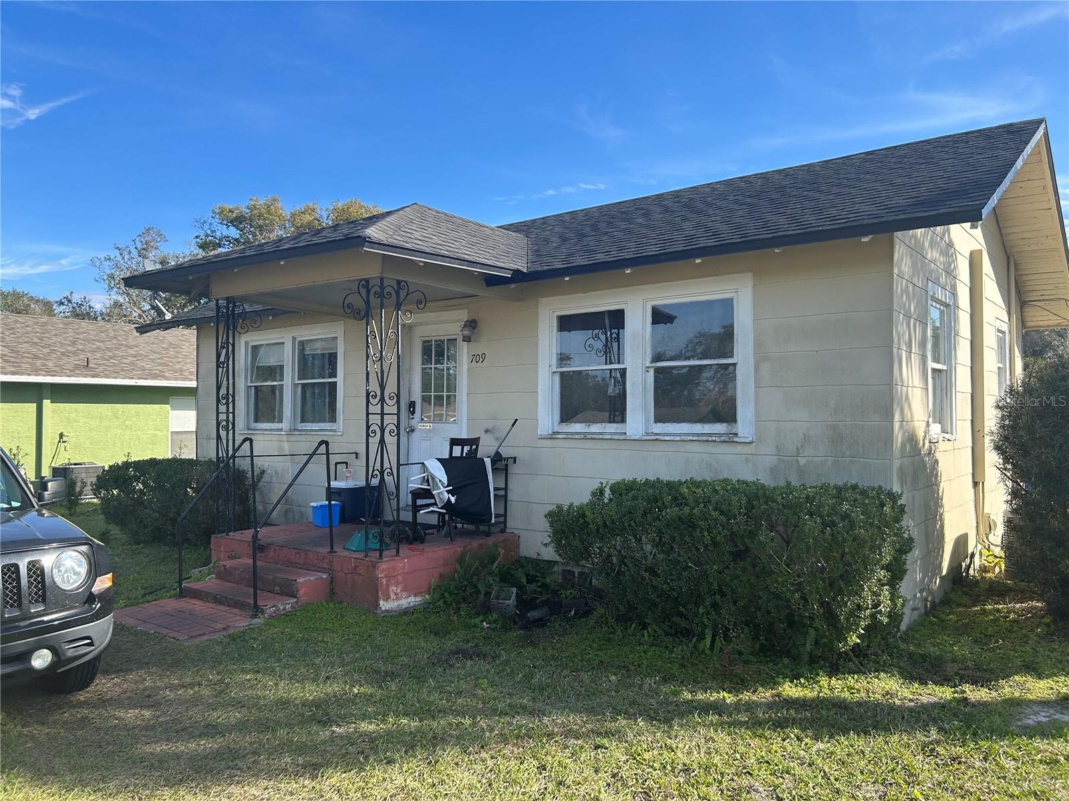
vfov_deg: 53.1
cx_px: 534
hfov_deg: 67.3
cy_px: 400
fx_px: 803
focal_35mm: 26
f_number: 1.5
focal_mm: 5.7
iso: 50
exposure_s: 1/1724
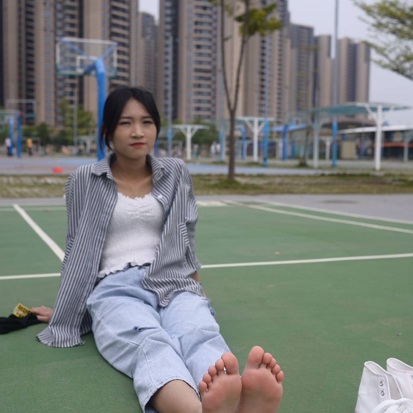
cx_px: 205
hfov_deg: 37.6
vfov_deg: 37.6
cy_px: 210
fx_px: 607
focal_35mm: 45
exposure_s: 1/800
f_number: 5.6
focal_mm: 35
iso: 100
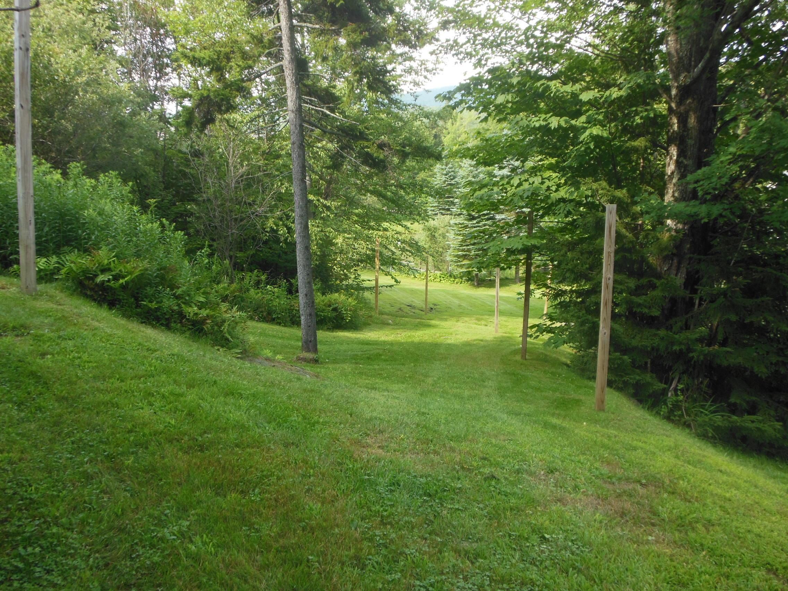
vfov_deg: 48.2
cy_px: 296
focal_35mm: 29
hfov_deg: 61.7
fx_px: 660
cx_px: 394
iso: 125
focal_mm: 5.2
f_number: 3.3
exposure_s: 1/160
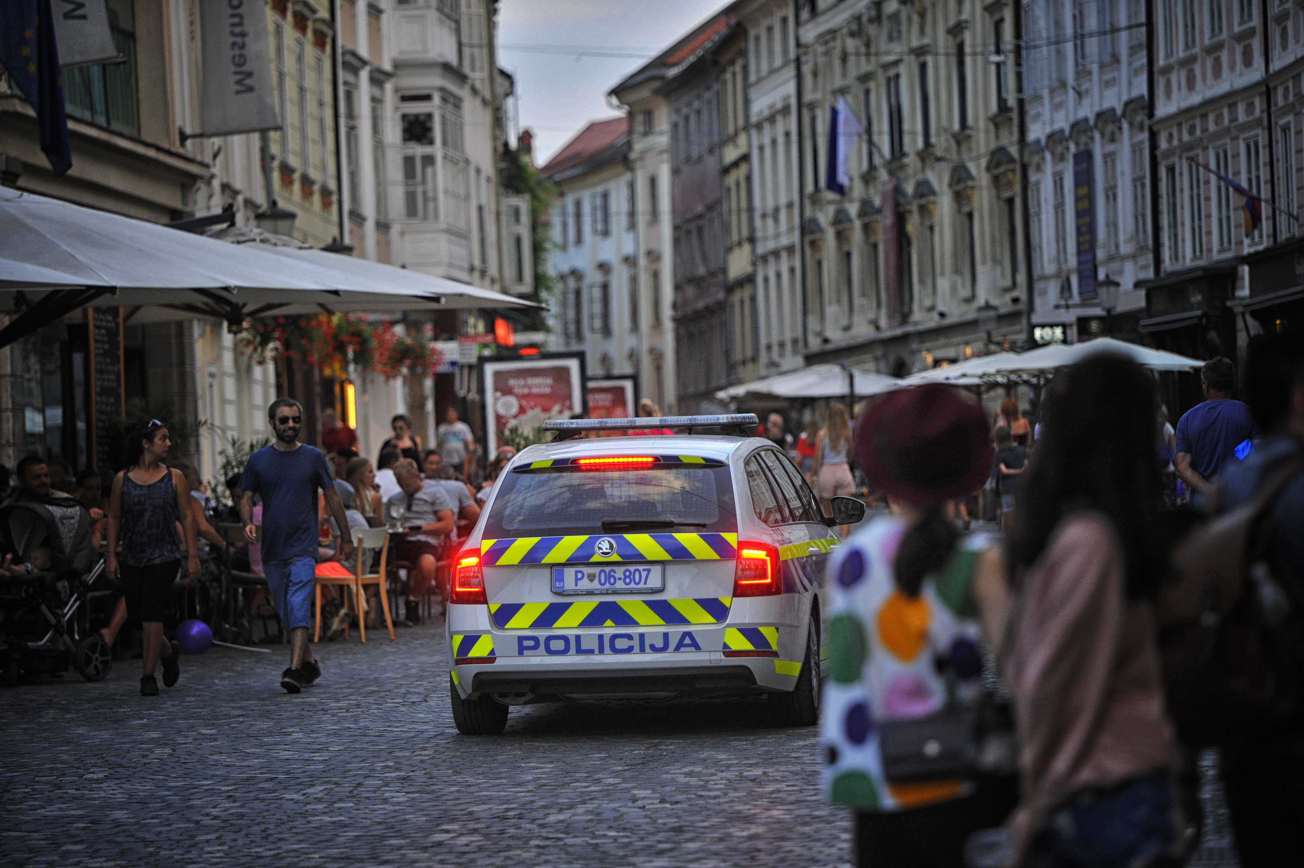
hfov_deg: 14.2
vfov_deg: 9.5
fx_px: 5249
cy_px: 434
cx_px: 652
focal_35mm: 145
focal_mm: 145
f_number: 2.8
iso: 1000
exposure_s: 1/800
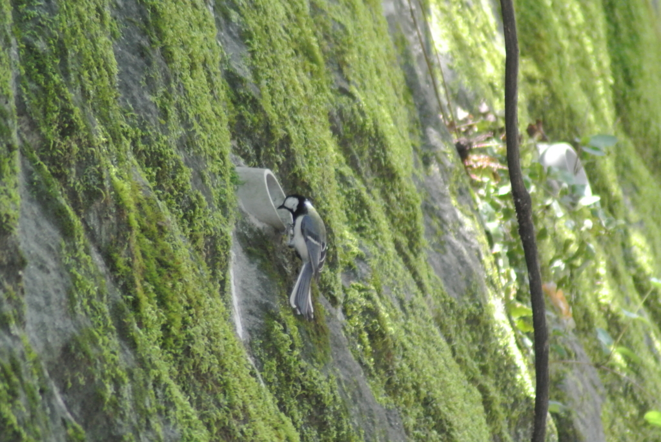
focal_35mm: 810
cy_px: 221
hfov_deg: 2.5
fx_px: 14887
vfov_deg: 1.7
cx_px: 330
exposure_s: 1/250
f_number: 5.6
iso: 1400
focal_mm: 300
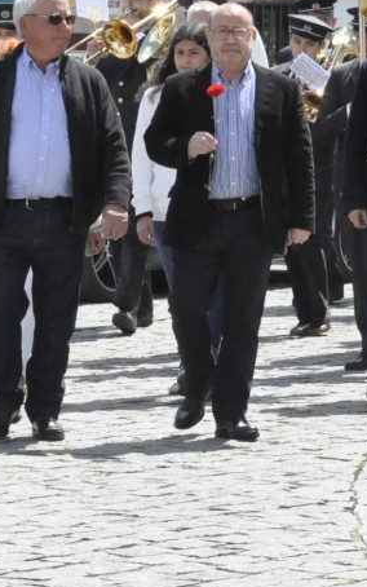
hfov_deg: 4.8
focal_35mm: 272
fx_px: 4350
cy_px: 131
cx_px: 253
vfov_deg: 7.7
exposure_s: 1/2500
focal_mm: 70
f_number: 14
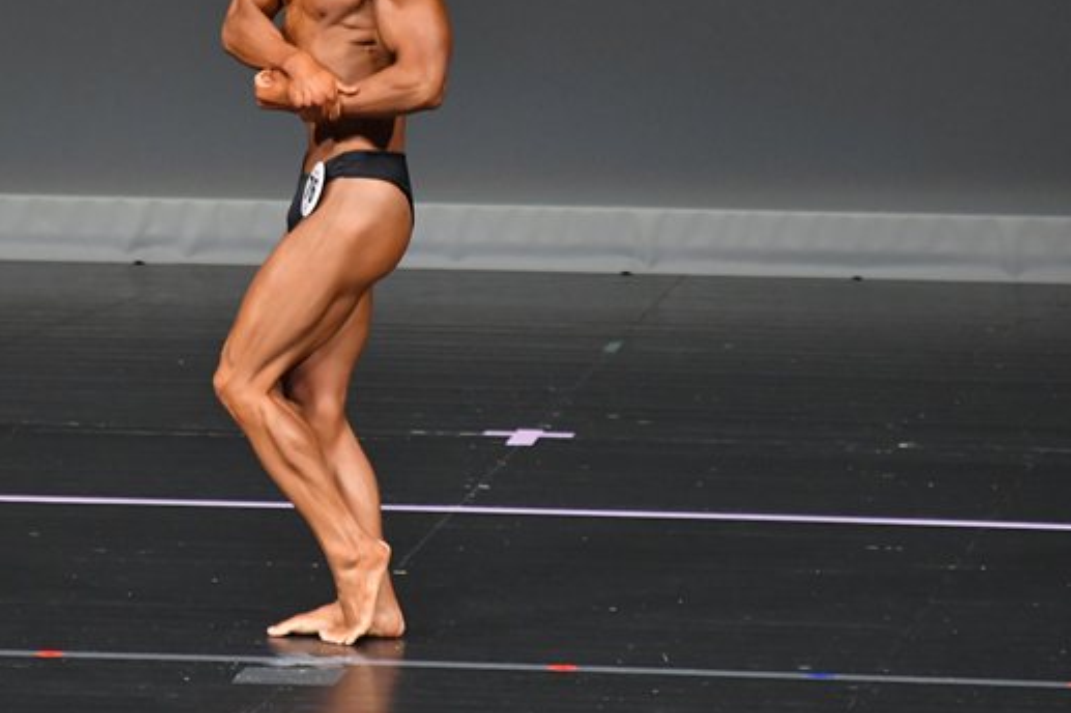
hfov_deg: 3.1
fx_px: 20068
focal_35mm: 675
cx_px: 301
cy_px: 209
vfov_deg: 2.0
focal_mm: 300
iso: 4000
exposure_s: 1/400
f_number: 5.6
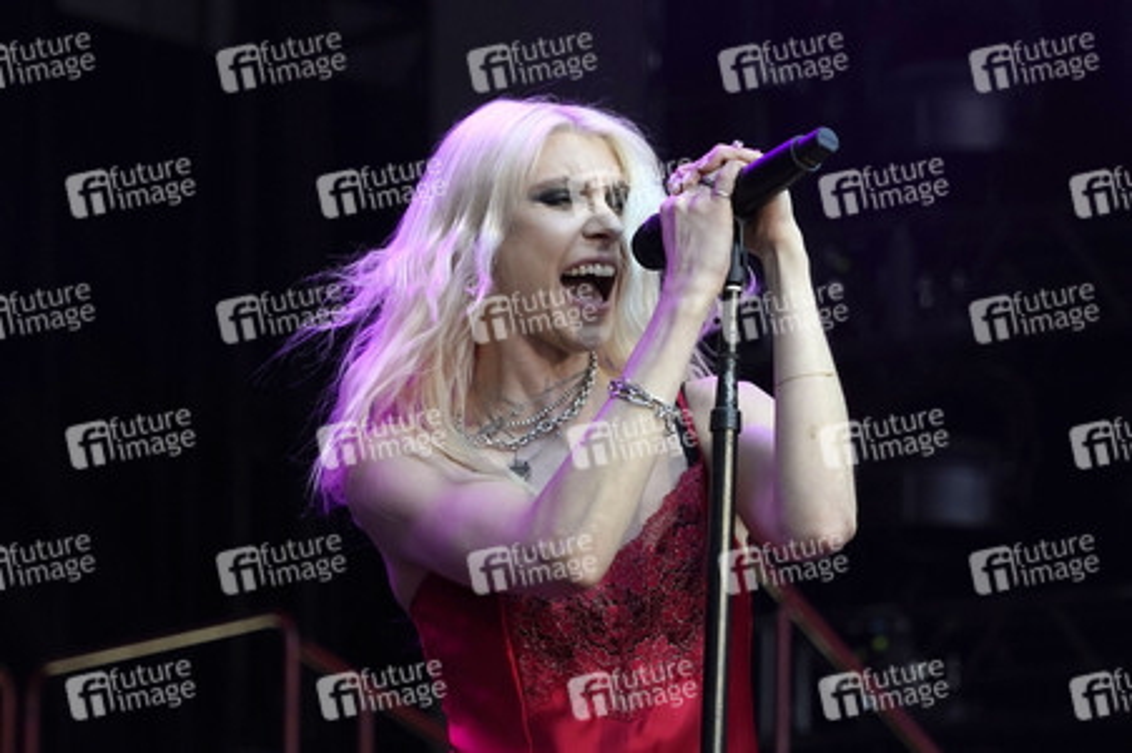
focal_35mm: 170
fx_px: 5341
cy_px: 376
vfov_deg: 8.1
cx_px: 566
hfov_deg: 12.1
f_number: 8
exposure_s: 1/400
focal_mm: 170
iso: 1600
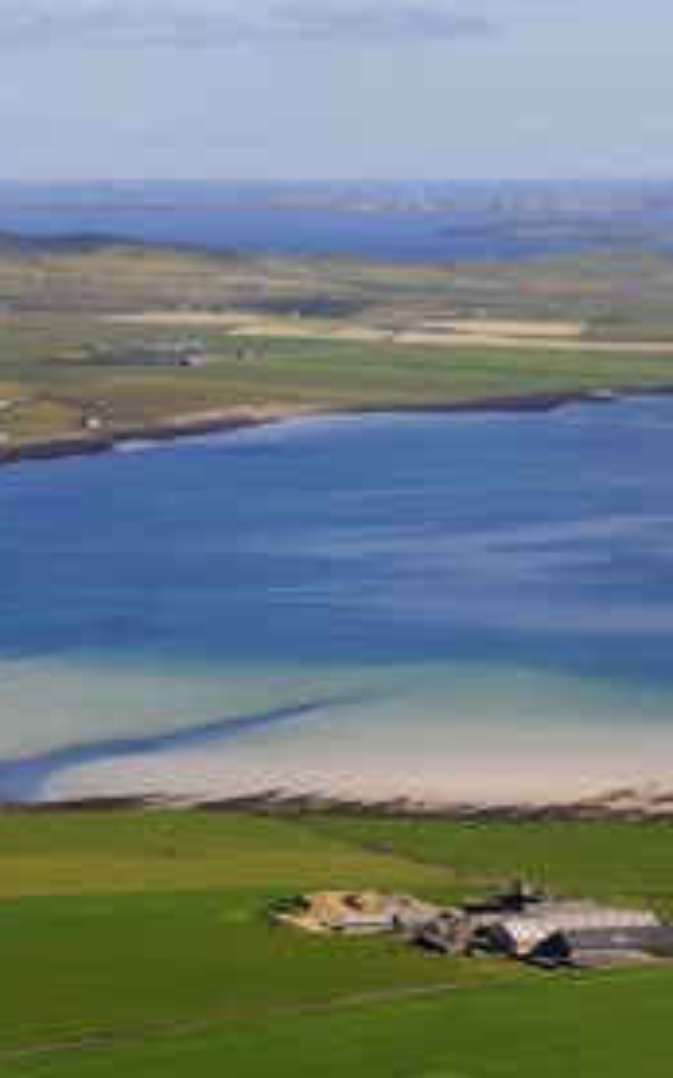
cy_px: 537
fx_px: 4991
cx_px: 338
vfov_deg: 12.3
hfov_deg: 7.7
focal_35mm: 170
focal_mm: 110
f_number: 9
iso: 400
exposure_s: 1/800
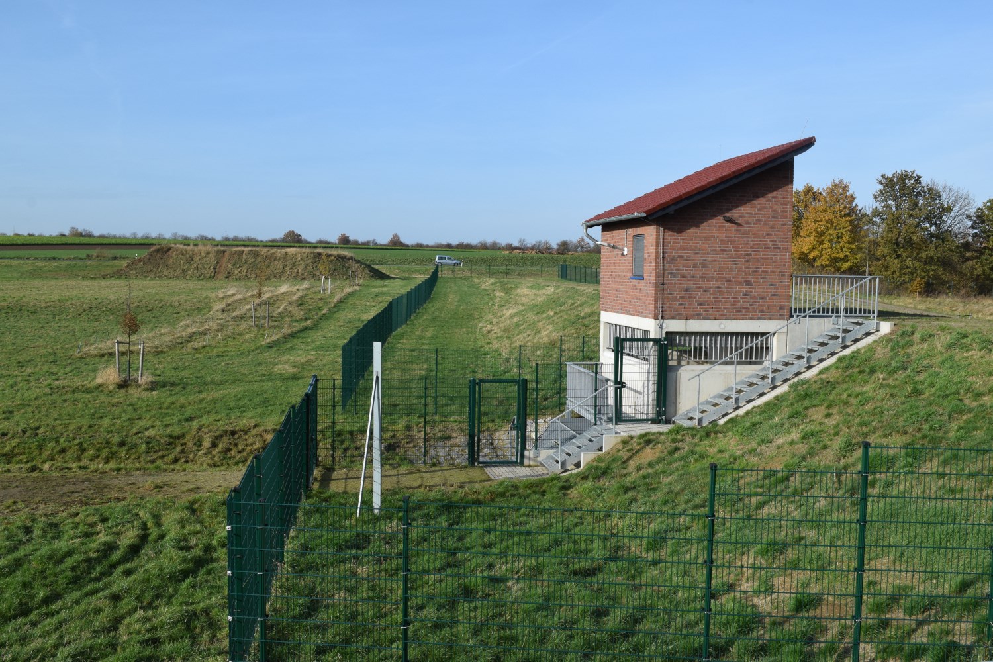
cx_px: 496
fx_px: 993
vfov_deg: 36.9
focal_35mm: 36
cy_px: 331
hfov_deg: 53.1
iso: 800
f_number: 13
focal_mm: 24
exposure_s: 1/640
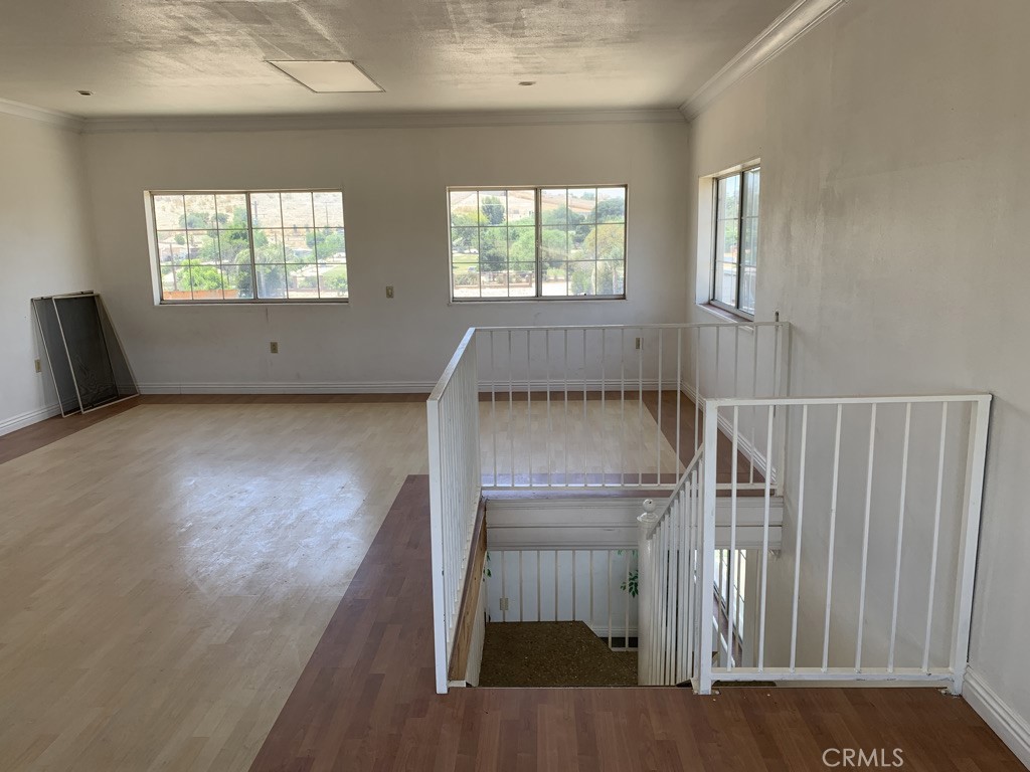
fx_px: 774
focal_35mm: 26
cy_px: 386
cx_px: 515
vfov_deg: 53.1
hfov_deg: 67.3
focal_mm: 4.25
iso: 25
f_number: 1.8
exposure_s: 1/185
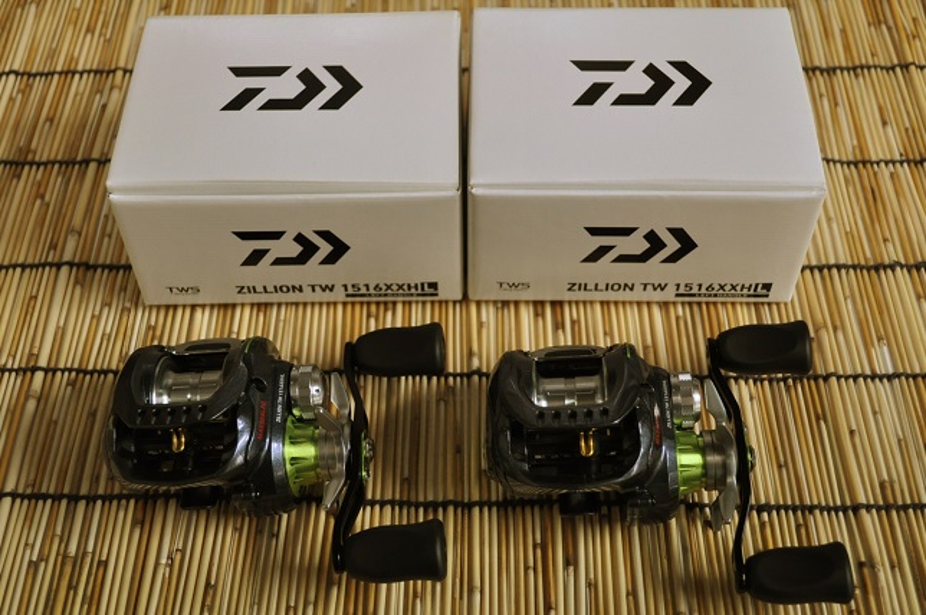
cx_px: 463
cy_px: 308
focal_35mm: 45
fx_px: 1156
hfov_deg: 43.6
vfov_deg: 29.8
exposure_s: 1/60
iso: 1100
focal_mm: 30
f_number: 4.5
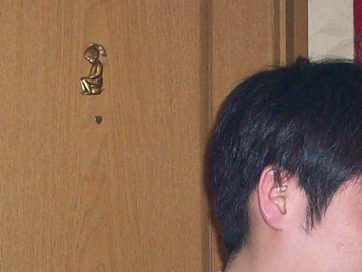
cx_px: 356
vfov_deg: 10.4
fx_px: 1433
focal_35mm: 137
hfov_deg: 14.2
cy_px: 422
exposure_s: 1/60
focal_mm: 5.7
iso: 160
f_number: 2.8
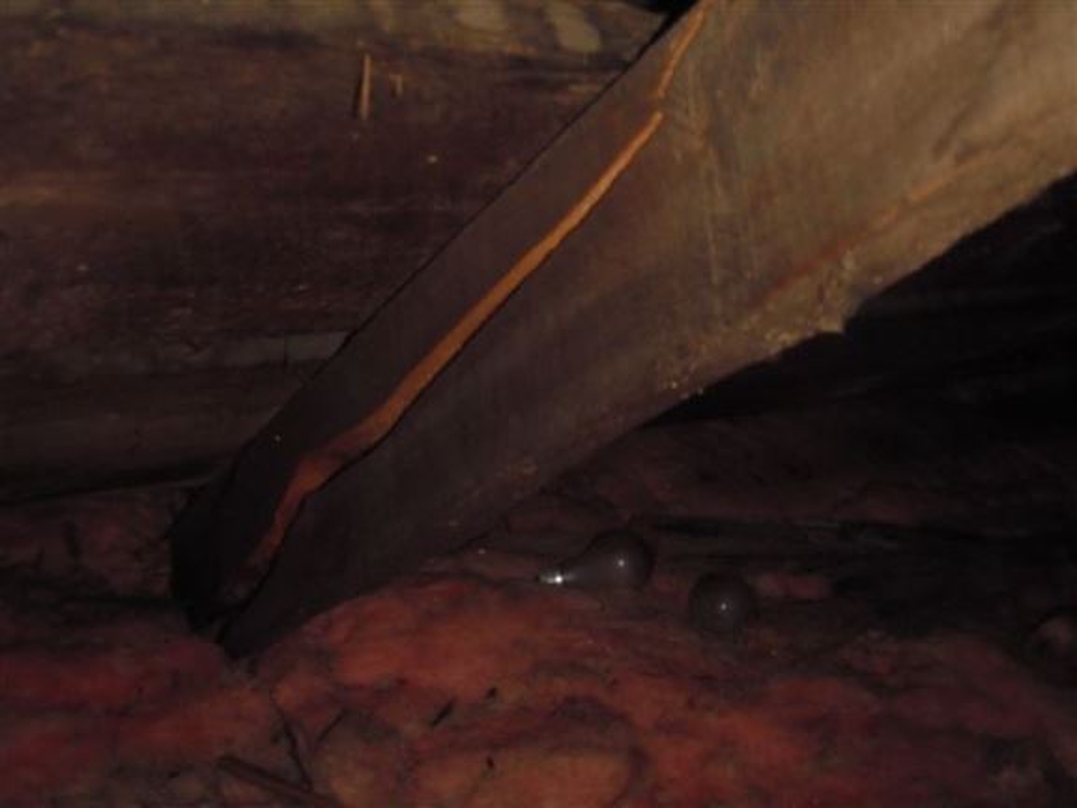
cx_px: 538
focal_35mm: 38
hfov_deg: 49.0
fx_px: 1182
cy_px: 404
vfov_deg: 37.7
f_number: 3.5
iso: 125
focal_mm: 6.7
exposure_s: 1/30
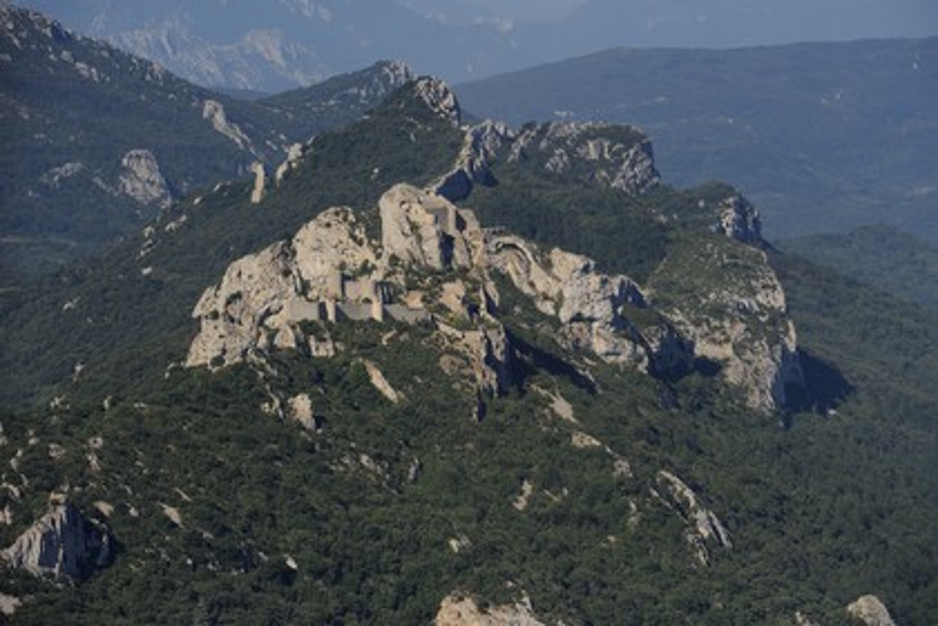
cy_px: 313
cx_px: 469
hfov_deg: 10.3
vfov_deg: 6.9
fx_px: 5211
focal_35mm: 200
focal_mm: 200
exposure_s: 1/1250
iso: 400
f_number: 8
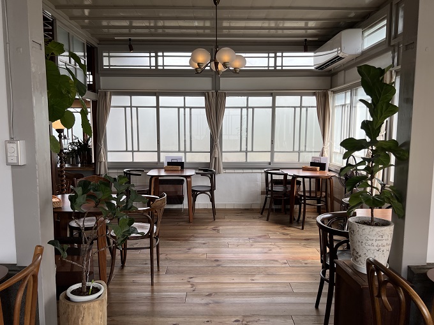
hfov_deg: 67.3
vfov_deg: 53.1
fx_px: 326
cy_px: 162
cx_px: 217
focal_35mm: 26
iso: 50
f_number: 1.5
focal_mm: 5.7
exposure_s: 1/552
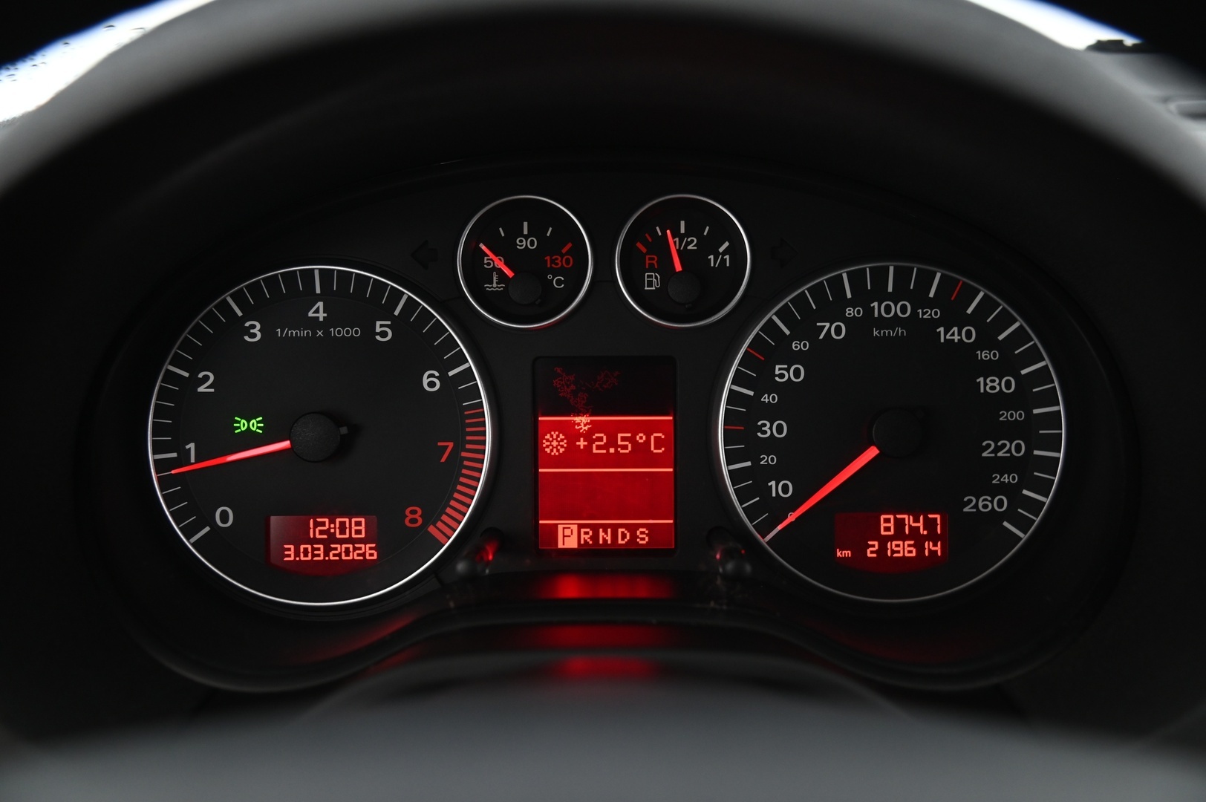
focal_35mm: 40
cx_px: 603
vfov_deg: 33.3
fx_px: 1339
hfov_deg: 48.5
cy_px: 401
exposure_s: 1/15
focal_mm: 40
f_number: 4
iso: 2000
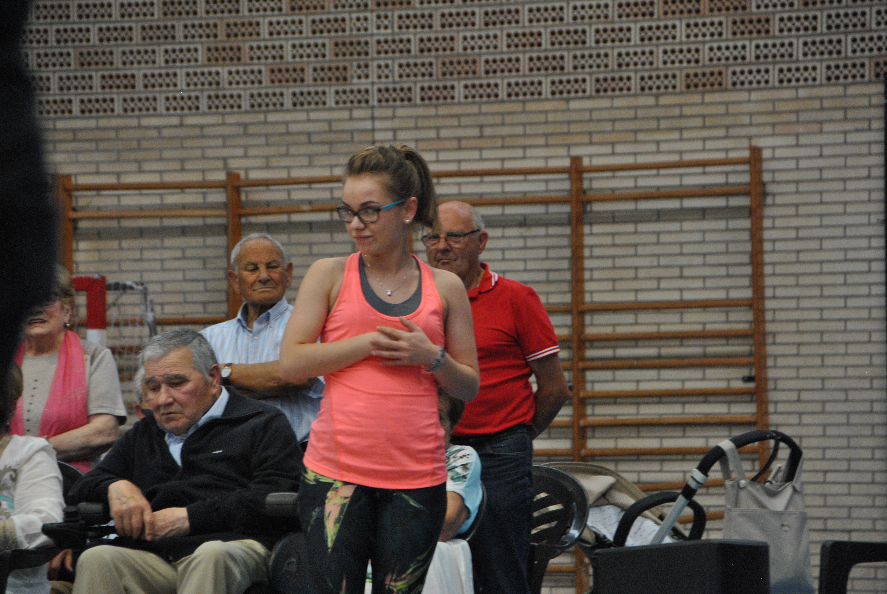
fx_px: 4514
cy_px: 297
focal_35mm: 183
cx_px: 444
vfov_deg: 7.5
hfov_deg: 11.2
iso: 800
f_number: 5.6
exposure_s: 1/80
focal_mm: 122
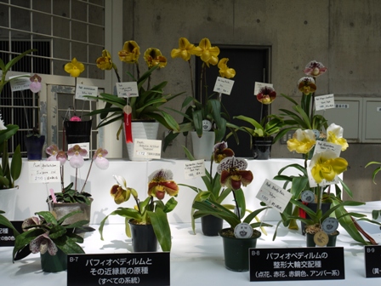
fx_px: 396
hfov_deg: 51.4
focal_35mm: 36
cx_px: 190
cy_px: 143
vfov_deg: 39.7
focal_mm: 18
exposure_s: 1/160
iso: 100
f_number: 5.6
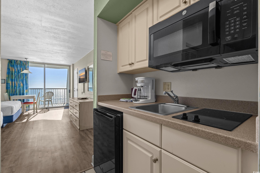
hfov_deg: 96.7
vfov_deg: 73.8
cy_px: 86
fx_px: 116
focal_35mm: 16
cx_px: 130
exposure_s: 1/15
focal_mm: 16
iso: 640
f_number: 8
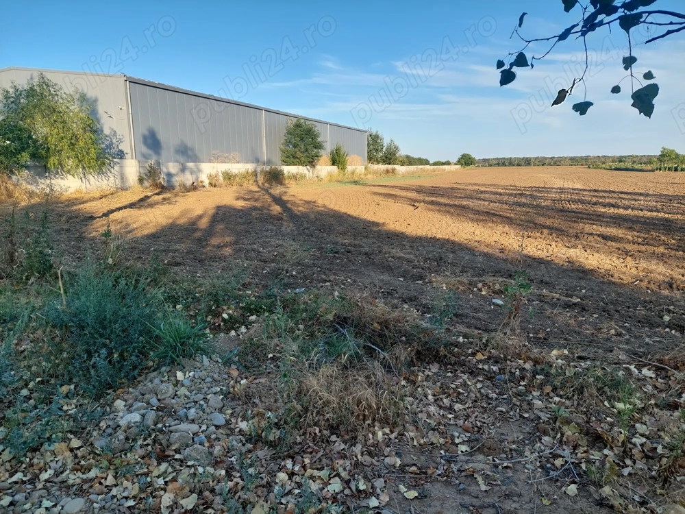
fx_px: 495
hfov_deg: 69.4
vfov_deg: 54.9
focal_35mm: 25
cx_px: 342
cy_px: 257
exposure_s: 1/523
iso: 40
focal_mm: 5.23
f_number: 1.8
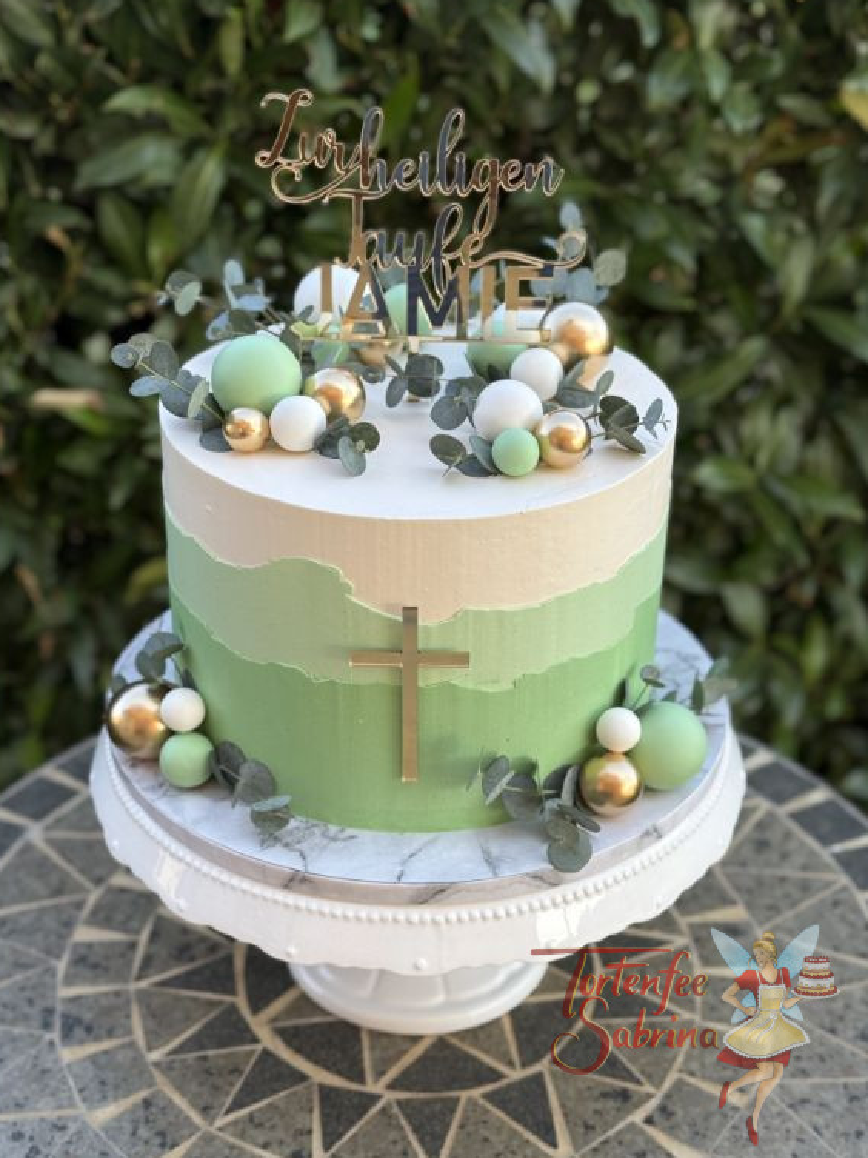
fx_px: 1638
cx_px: 428
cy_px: 576
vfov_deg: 38.9
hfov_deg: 29.7
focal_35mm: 49
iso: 64
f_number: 1.78
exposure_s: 1/687
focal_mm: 6.76
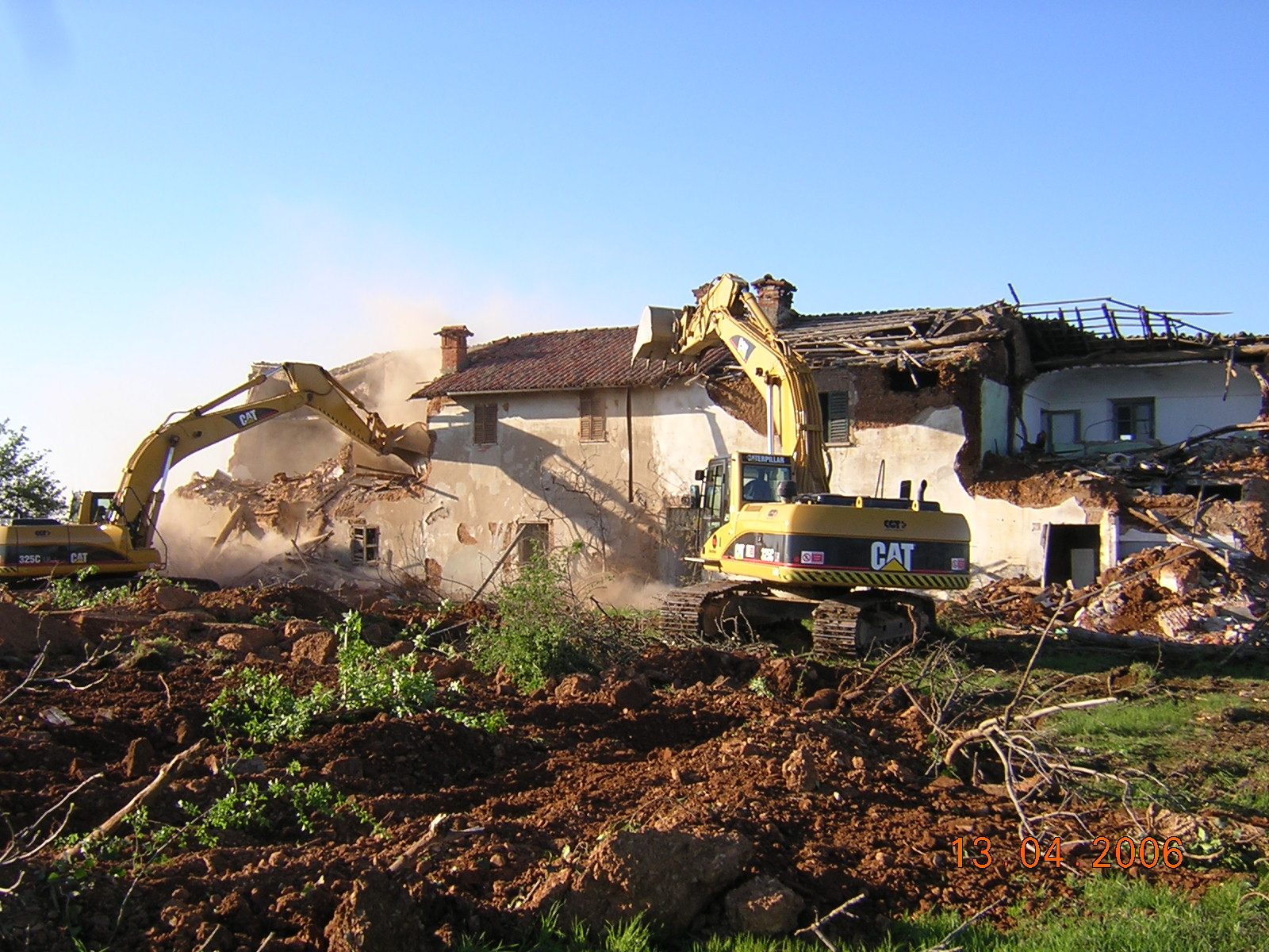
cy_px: 476
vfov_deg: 39.7
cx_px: 634
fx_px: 1320
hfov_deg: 51.4
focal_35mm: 36
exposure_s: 1/170
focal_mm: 4.7
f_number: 5.2
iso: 100
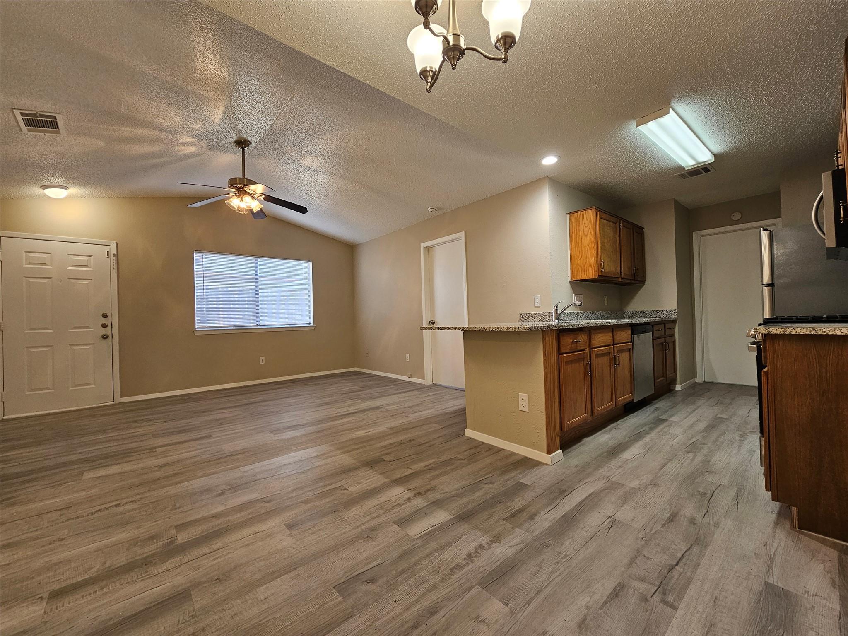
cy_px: 318
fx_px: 318
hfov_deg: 106.2
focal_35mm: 13
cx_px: 424
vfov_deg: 89.9
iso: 125
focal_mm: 2.2
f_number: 2.2
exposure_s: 1/60
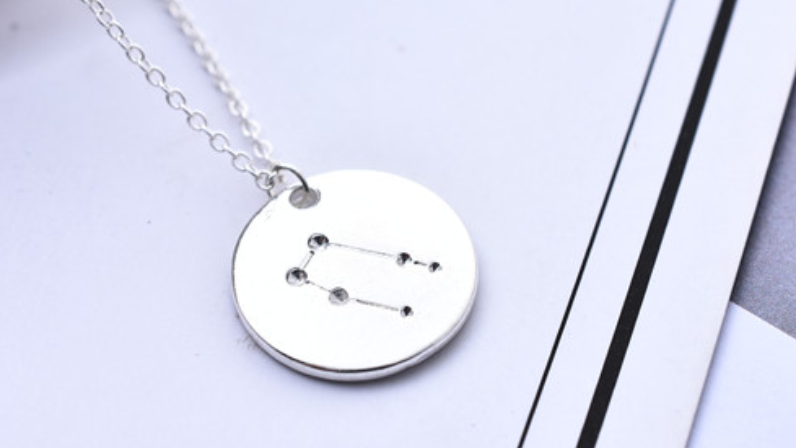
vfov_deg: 13.4
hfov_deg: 23.7
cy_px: 199
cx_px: 438
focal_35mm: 90
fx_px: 1900
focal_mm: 40
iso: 125
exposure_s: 1/125
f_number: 7.1
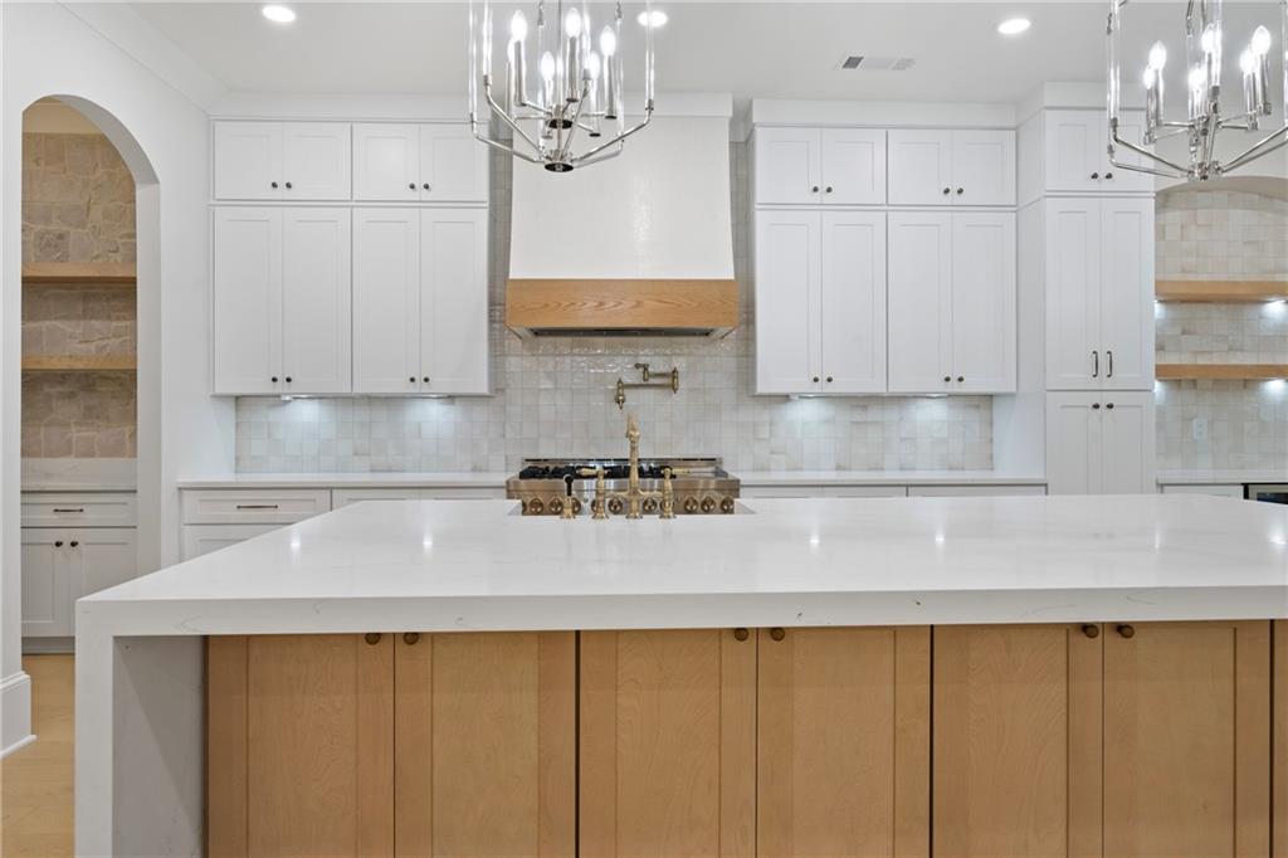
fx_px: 769
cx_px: 644
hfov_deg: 79.9
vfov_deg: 58.3
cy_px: 429
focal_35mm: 22
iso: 400
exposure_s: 1/8
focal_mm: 21.5
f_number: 8
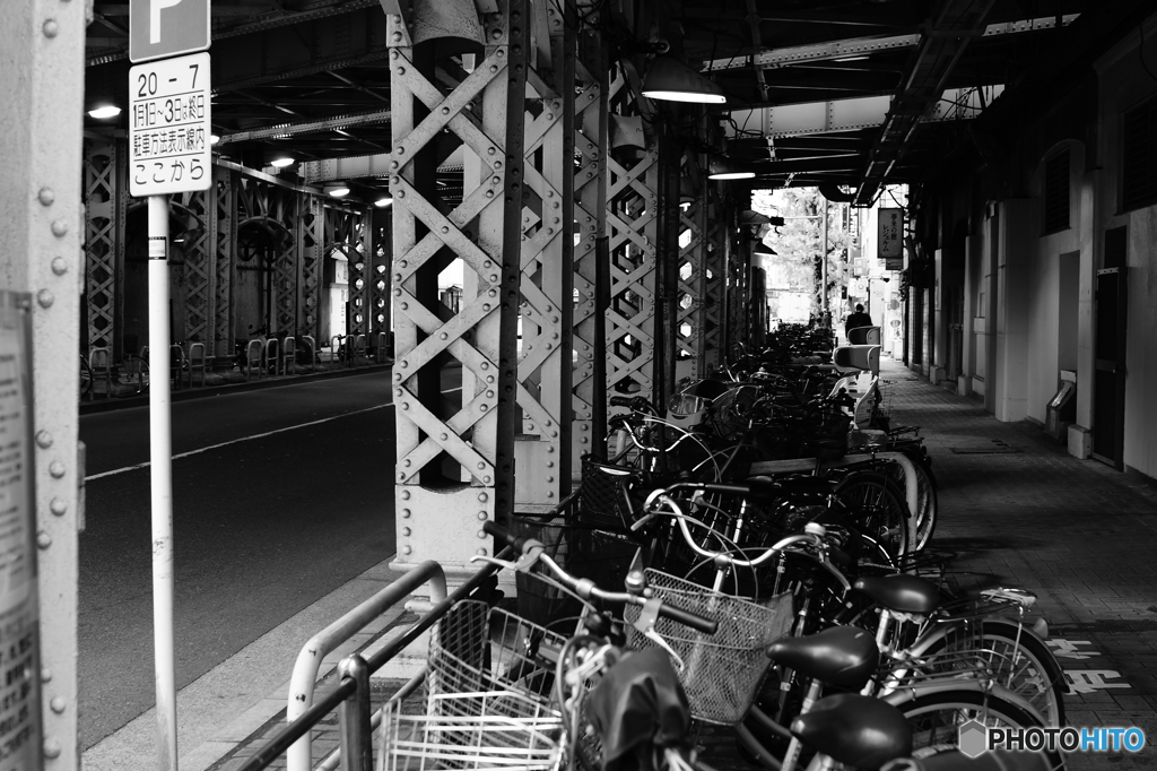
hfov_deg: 43.6
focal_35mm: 45
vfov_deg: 29.8
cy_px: 386
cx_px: 578
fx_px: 1446
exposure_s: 1/15
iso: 100
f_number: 4.5
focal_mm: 30
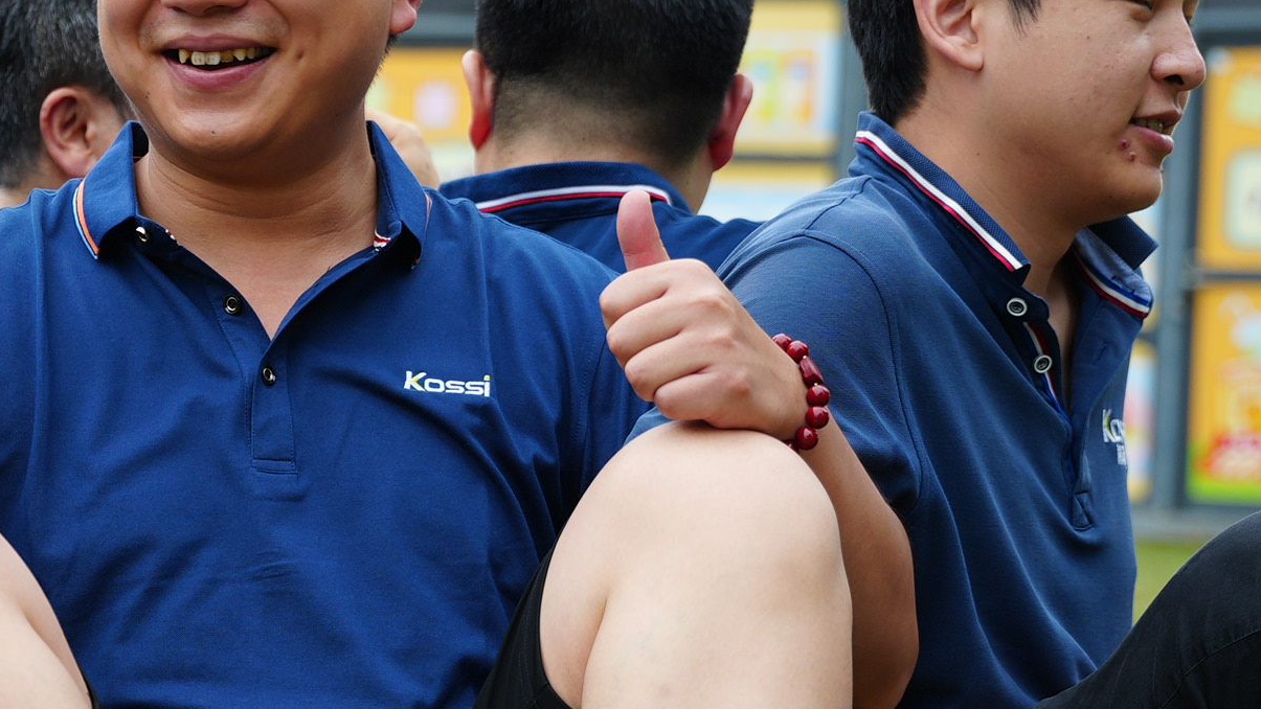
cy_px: 407
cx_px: 152
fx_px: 4522
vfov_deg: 9.0
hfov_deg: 15.7
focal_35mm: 135
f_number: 2.8
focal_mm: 44.4
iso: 125
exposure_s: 1/500
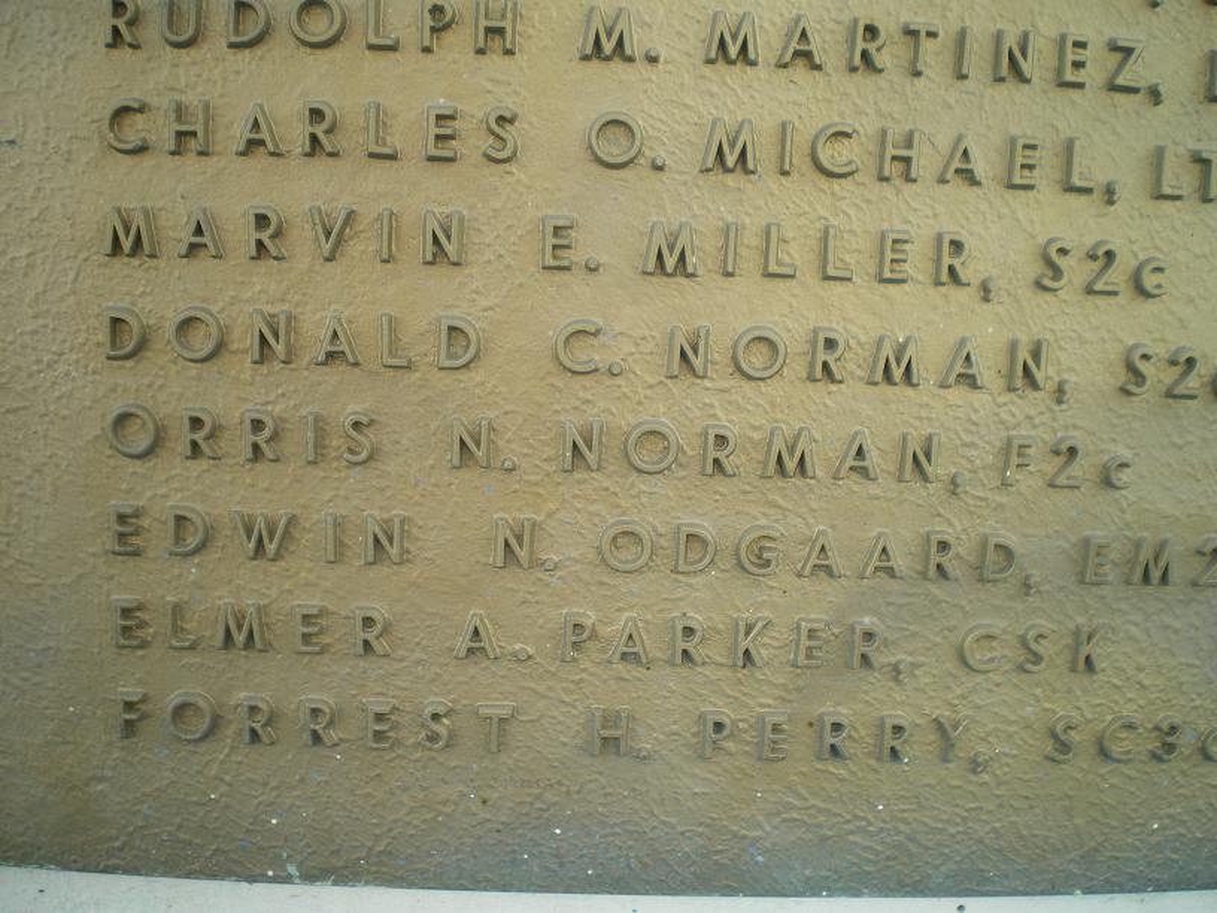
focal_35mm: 36
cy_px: 456
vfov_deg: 39.7
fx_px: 1266
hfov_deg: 51.4
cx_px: 608
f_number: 3.1
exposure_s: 1/160
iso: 50
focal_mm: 6.3
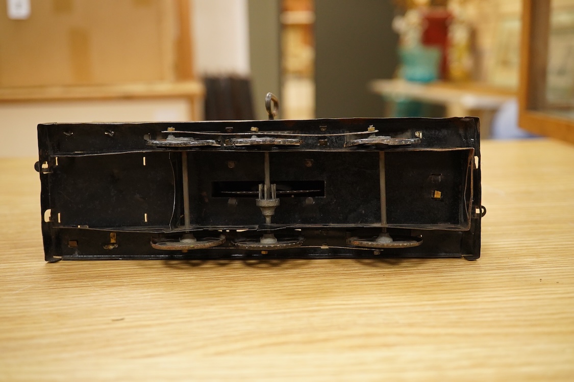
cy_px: 191
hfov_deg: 43.6
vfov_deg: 29.9
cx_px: 287
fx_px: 717
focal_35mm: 45
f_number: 7.1
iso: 2500
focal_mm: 30
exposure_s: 1/160
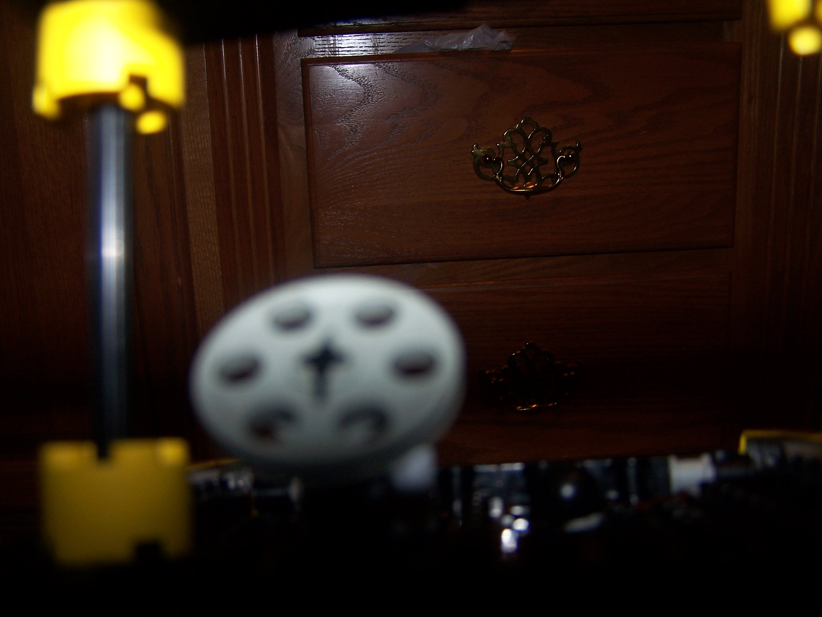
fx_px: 902
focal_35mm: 38
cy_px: 308
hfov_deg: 49.0
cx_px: 411
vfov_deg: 37.7
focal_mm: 6.3
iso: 80
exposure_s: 1/60
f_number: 2.8
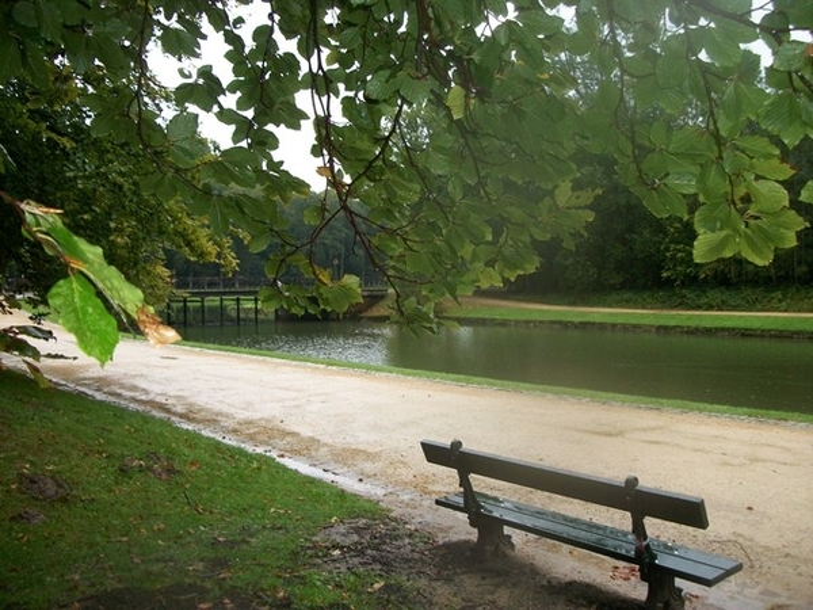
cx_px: 406
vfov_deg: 44.2
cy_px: 305
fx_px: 752
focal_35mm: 32
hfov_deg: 56.8
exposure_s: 1/125
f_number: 2.9
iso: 80
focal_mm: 5.7
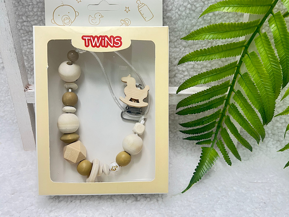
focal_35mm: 26
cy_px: 108
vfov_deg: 53.1
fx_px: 217
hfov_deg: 67.3
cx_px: 144
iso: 64
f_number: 1.5
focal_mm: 5.7
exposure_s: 1/50
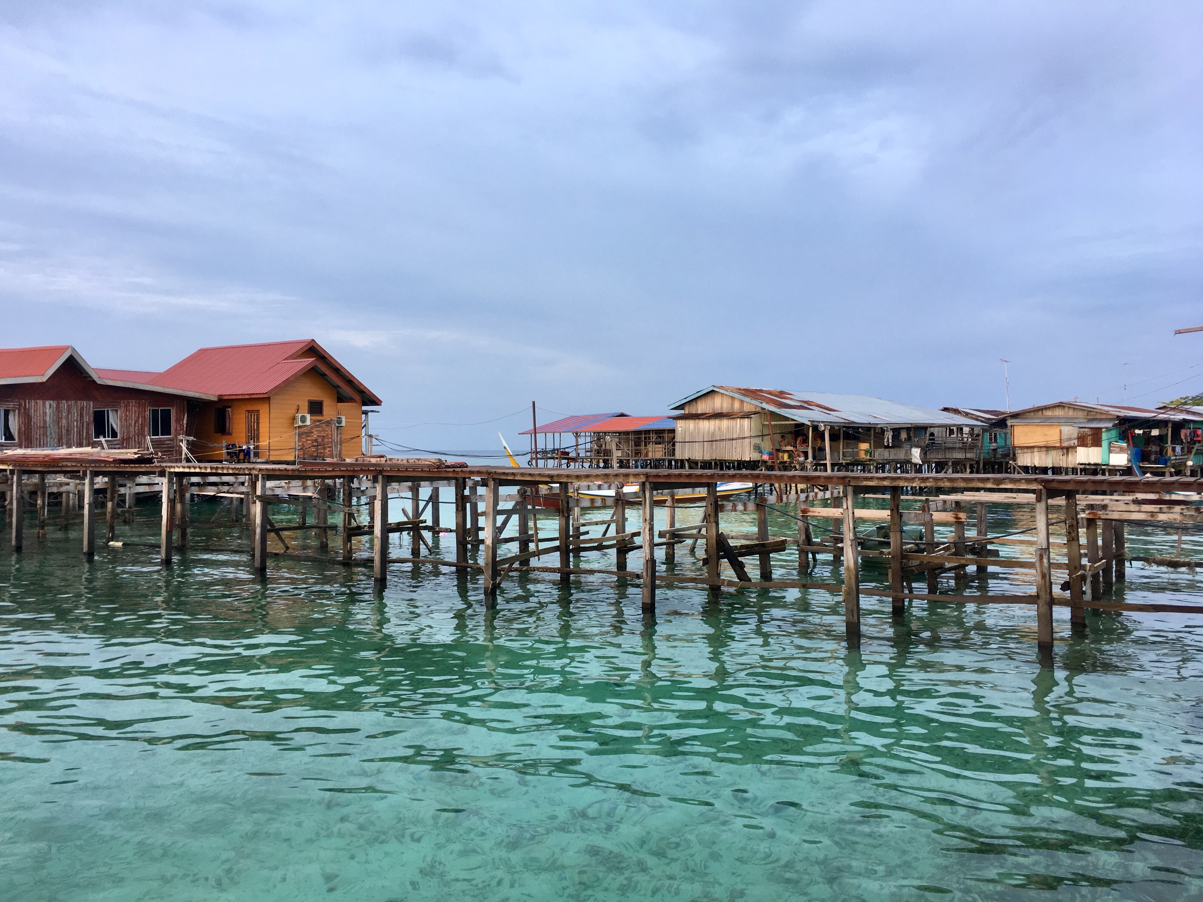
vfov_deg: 48.2
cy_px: 451
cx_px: 602
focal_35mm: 29
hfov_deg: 61.7
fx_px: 1008
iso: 32
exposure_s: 1/50
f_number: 2.2
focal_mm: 4.15
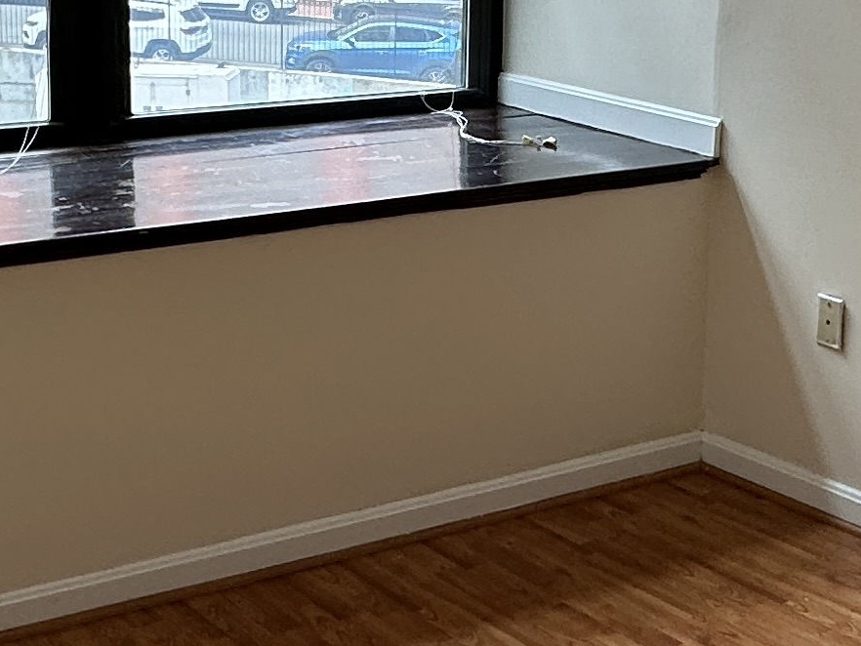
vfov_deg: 22.7
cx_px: 381
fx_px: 1592
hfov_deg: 30.2
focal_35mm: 64
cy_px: 138
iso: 50
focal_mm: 2.22
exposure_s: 1/120
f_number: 2.2
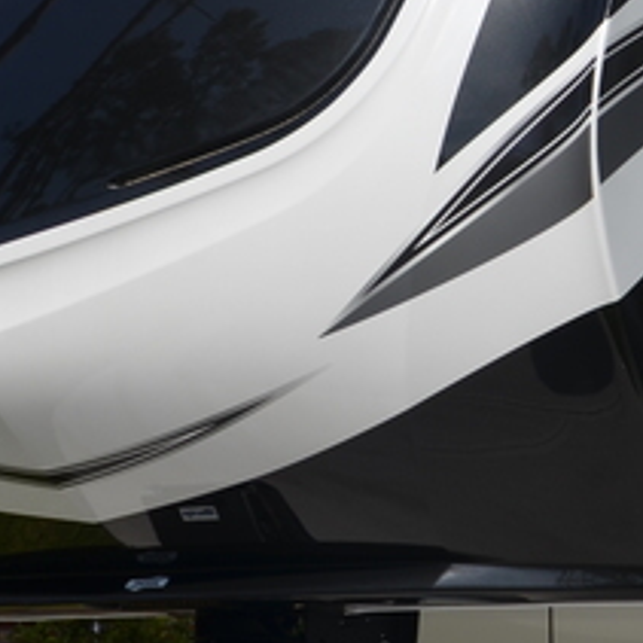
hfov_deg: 9.9
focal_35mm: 169
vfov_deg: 10.3
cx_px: 1054
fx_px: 3552
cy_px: 363
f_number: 10
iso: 100
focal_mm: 28
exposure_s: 1/400
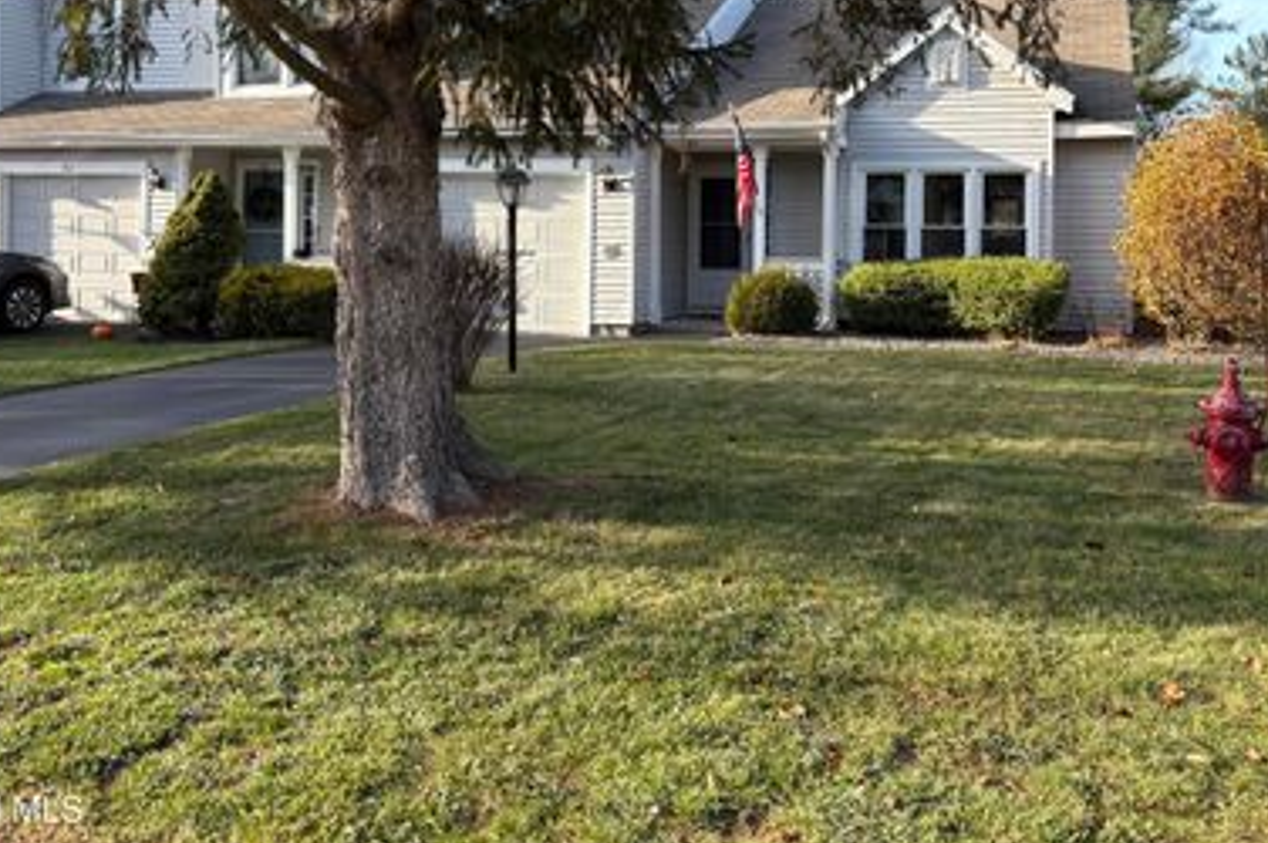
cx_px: 739
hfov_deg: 52.9
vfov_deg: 36.1
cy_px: 234
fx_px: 1267
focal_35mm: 36
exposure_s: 1/607
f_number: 1.6
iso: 64
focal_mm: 5.96
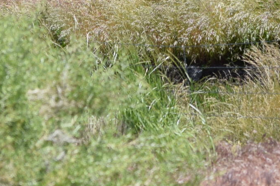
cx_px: 457
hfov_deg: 3.1
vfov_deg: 2.1
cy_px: -167
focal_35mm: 662
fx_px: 5147
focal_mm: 100
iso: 200
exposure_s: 1/400
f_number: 10
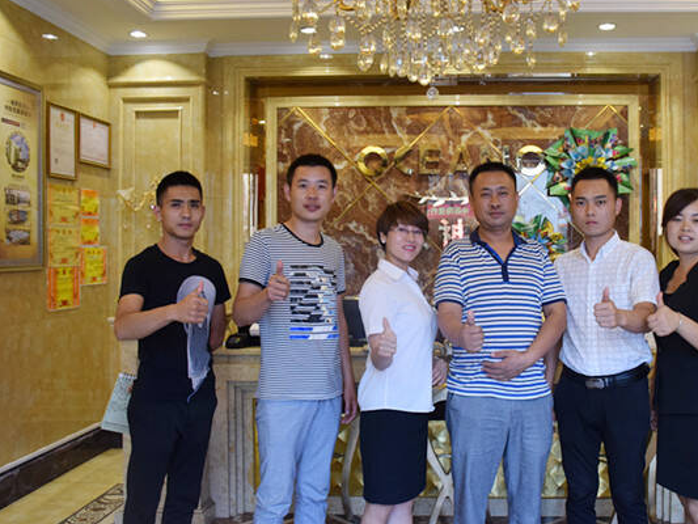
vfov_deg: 39.6
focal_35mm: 36
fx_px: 726
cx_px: 435
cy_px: 239
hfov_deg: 50.8
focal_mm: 20
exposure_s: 1/100
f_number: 5
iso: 1600
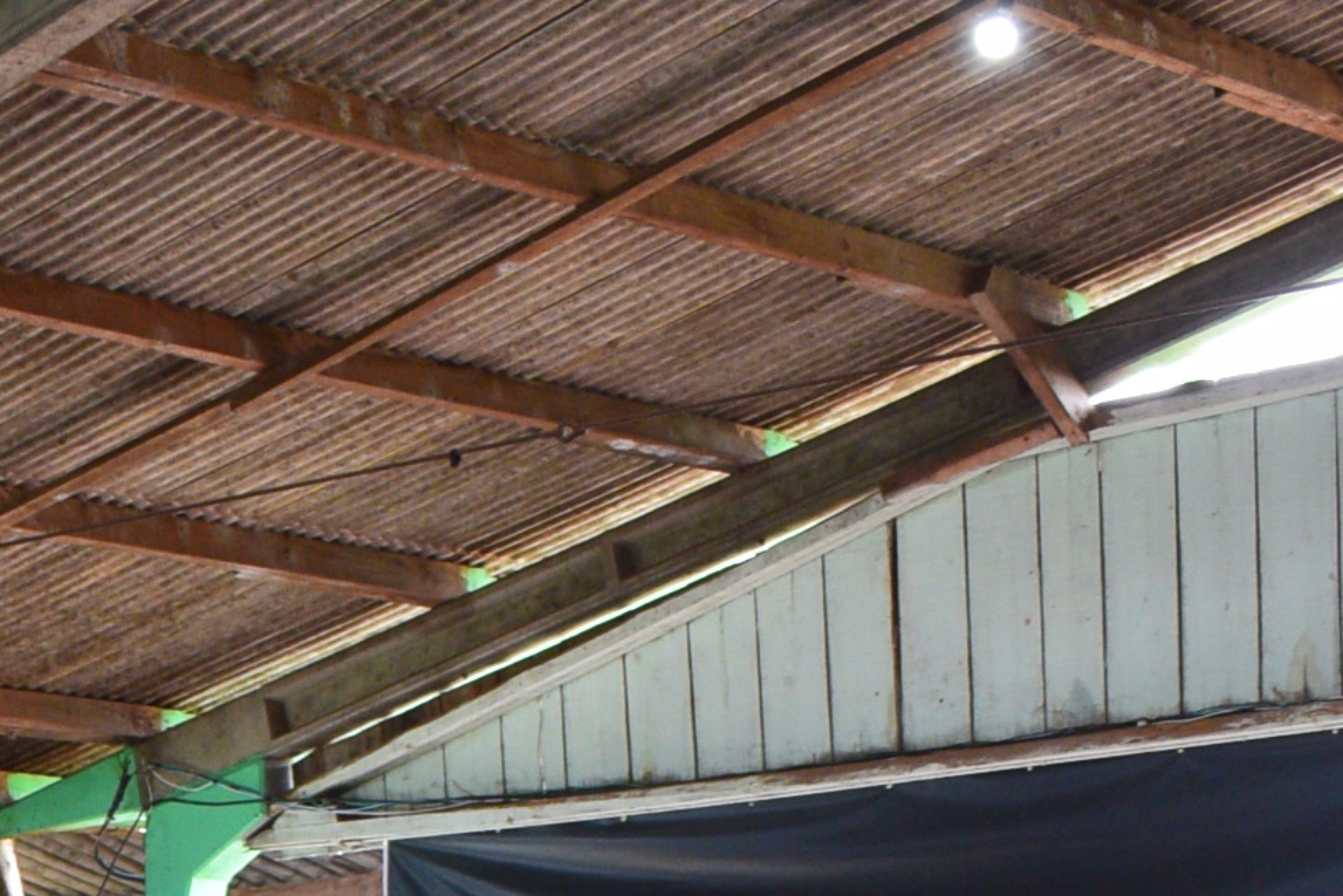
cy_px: 1991
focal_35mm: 124
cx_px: -103
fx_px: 4626
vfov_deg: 10.0
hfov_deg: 16.1
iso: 400
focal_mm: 18
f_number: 7.1
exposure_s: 1/25
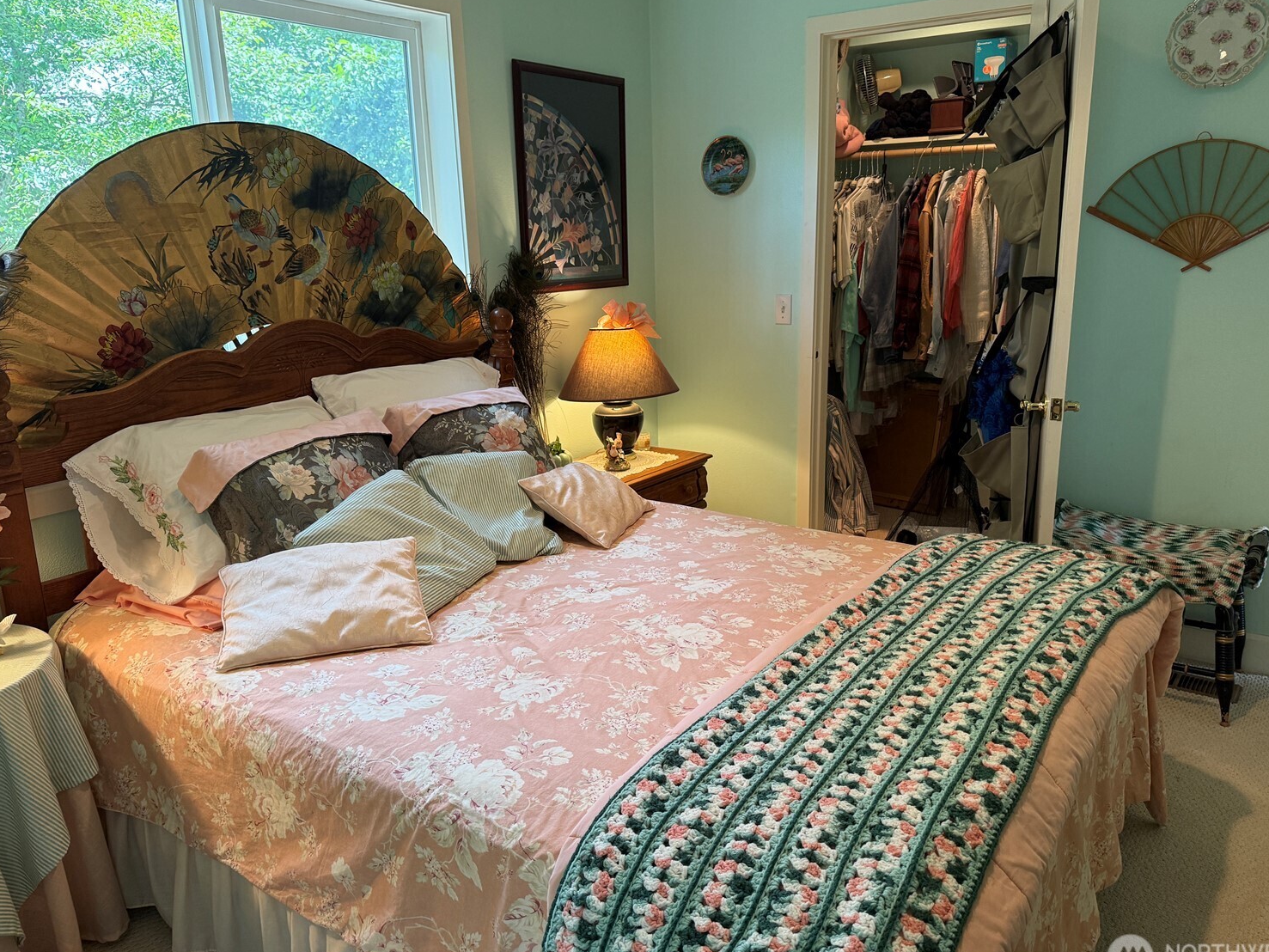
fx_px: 953
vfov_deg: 53.1
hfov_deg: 67.3
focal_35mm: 26
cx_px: 643
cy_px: 477
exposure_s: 1/120
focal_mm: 6.76
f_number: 1.78
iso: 200
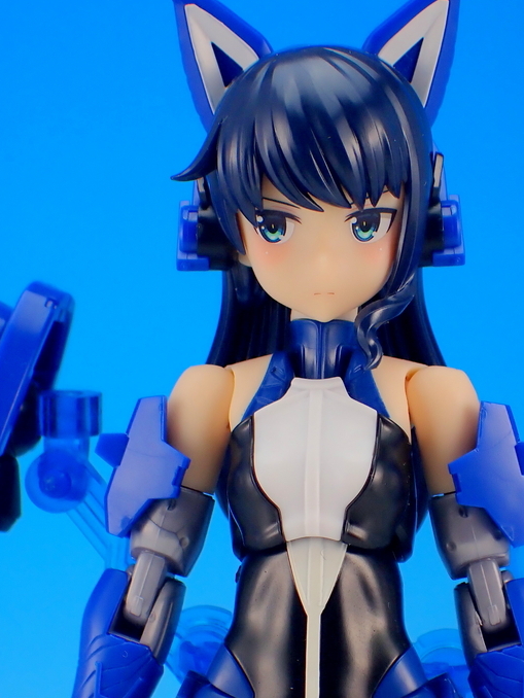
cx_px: 315
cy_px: 467
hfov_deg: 9.8
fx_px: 3046
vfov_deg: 13.1
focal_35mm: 151
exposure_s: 1/20
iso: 100
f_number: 4.9
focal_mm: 18
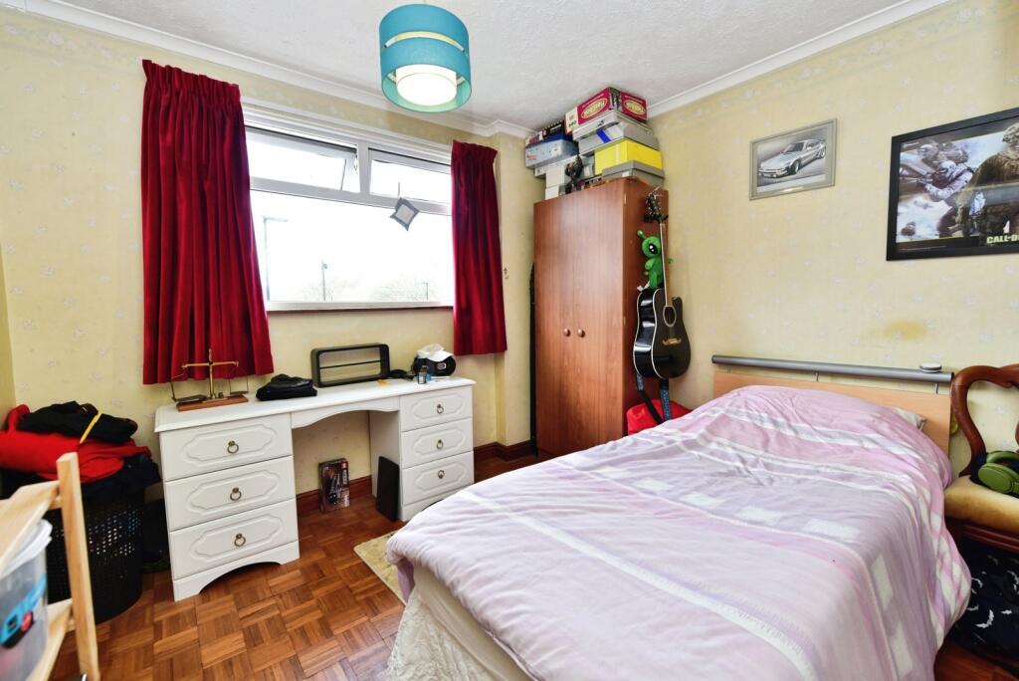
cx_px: 510
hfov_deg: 104.2
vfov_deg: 81.3
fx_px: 396
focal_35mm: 14
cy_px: 340
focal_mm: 14
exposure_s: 1/90
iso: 400
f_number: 4.8
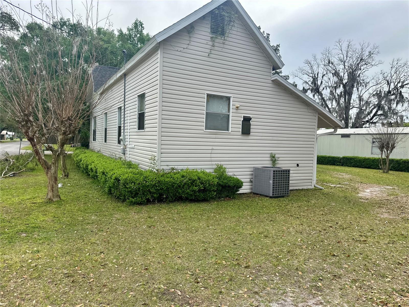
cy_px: 154
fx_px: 284
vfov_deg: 56.8
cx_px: 204
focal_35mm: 24
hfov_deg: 71.6
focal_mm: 6.86
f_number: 1.78
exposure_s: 1/2070
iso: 80
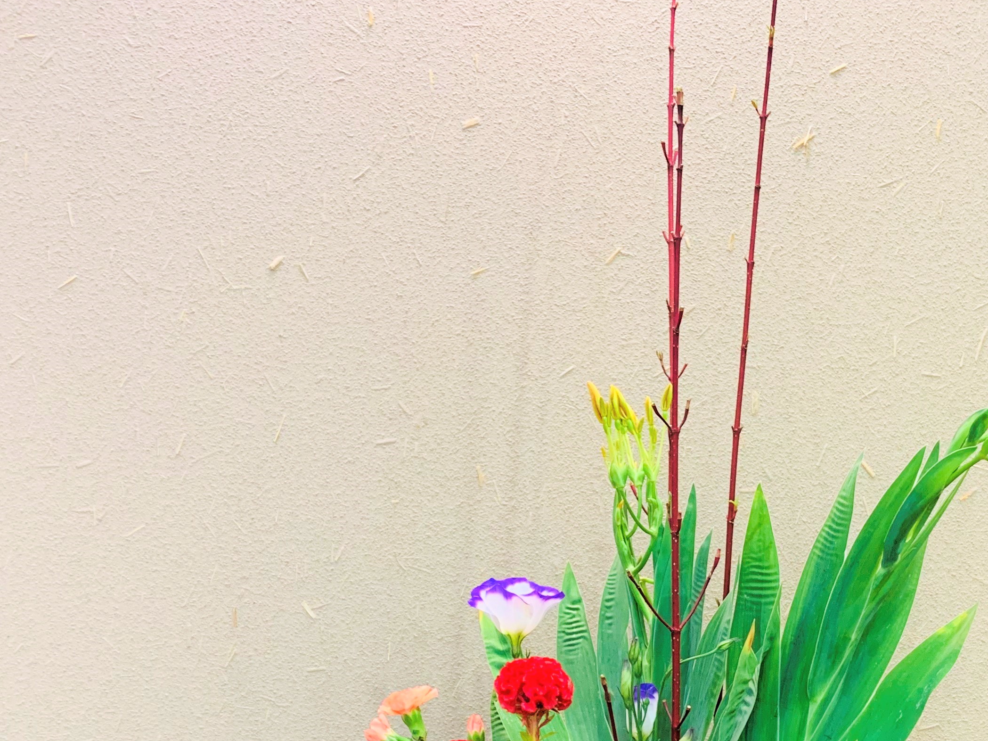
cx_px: 595
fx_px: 1427
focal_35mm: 50
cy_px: 585
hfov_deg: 38.0
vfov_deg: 28.5
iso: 160
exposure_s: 1/60
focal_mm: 4.25
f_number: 1.8
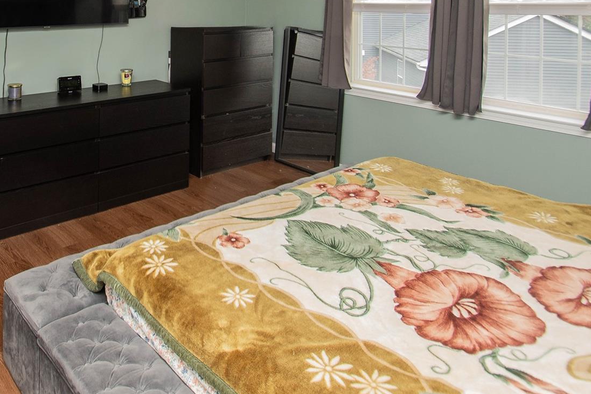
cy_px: 34
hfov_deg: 63.5
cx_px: 189
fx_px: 460
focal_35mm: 28
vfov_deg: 42.3
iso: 500
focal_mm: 10
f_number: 5.6
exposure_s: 1/60
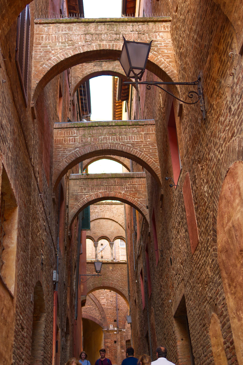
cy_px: 187
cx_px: 107
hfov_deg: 28.0
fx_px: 486
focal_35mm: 48
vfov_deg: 41.1
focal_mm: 35
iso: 200
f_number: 1.8
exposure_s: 1/200
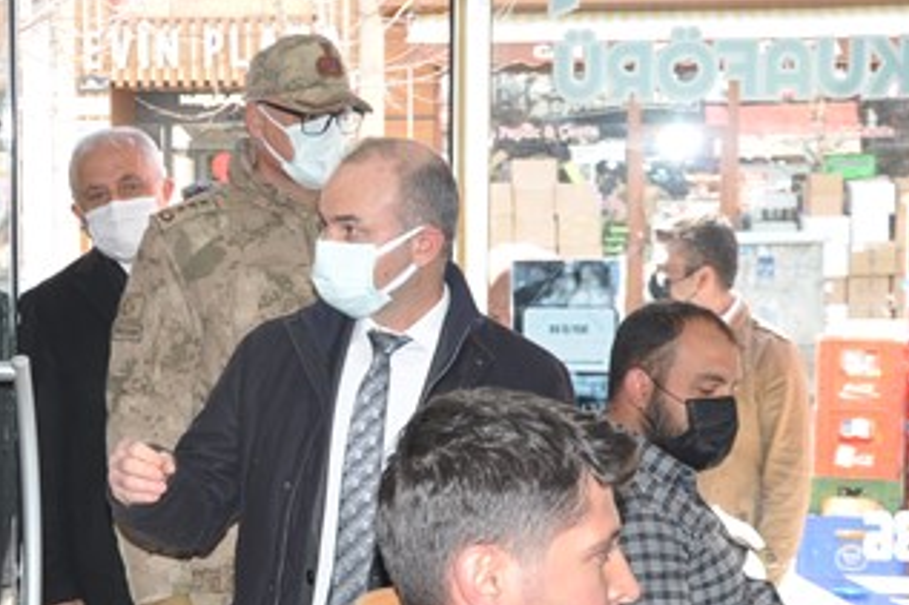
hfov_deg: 23.4
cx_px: 215
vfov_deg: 15.9
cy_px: 367
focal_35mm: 86
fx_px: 2170
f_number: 4
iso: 250
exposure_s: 1/60
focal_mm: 28
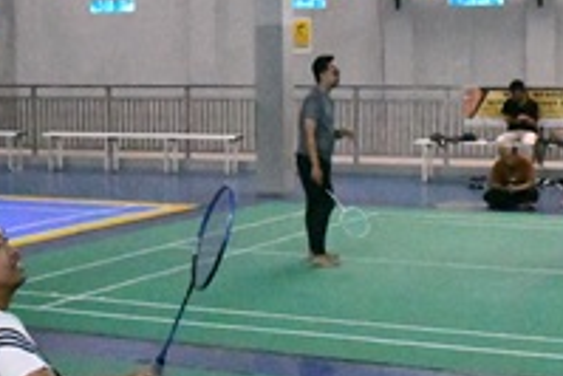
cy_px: 222
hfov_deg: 22.1
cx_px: 246
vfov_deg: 14.9
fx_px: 1440
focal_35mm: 92
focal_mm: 22
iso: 45600
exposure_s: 1/1000
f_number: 5.6
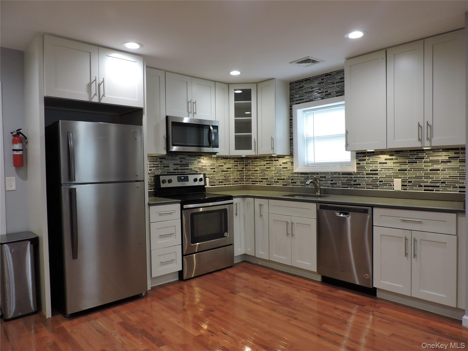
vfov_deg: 56.8
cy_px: 176
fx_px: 324
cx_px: 234
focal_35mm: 24
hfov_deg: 71.6
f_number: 3
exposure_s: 1/30
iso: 220
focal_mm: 4.3
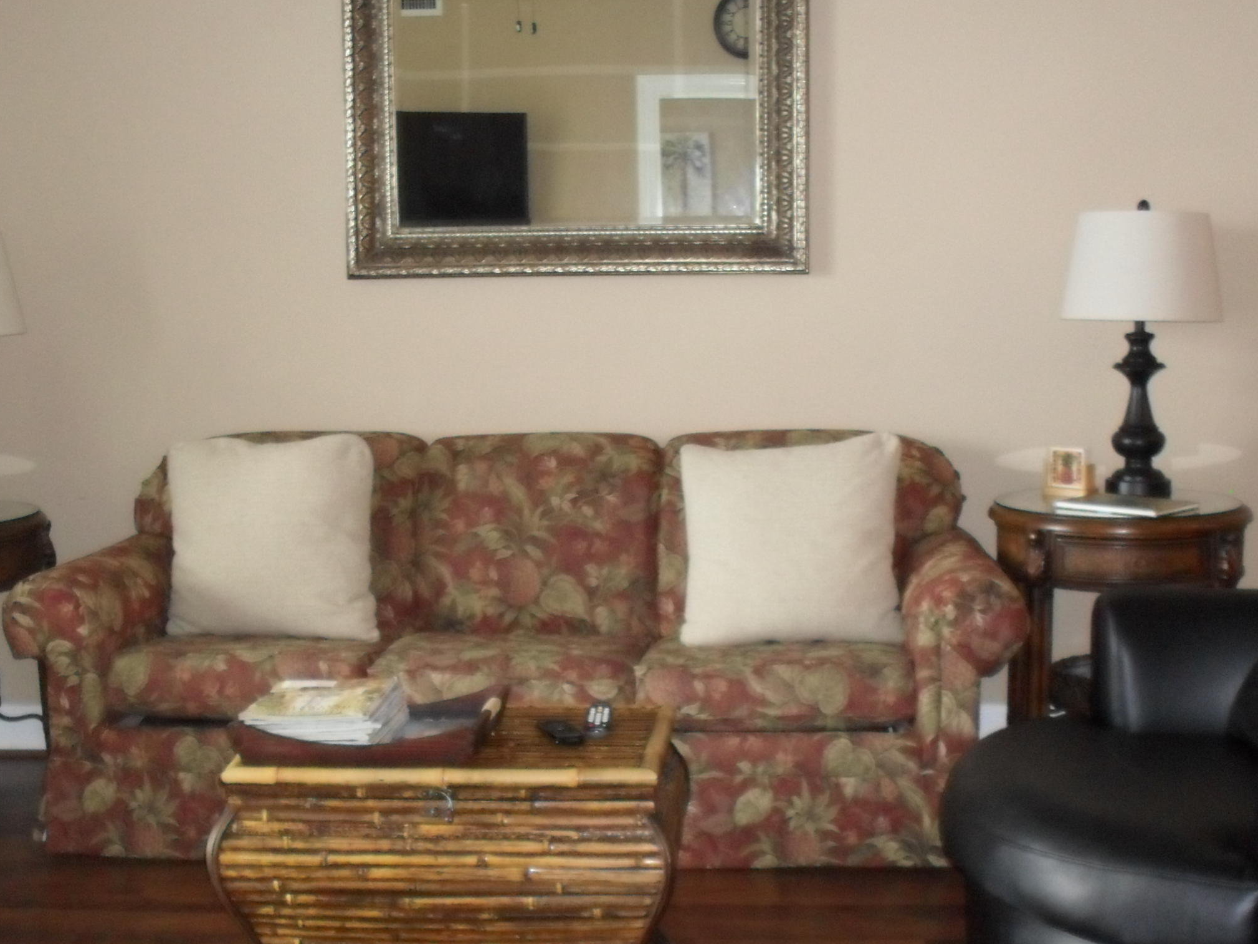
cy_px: 595
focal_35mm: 52
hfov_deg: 36.8
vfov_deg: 27.9
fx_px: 1890
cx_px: 637
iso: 320
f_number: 3.2
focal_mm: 6.3
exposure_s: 1/45
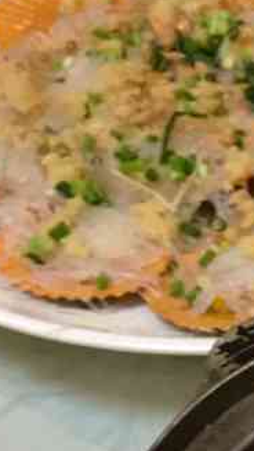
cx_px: 447
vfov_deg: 22.3
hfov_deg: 12.7
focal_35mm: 87
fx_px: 1041
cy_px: 559
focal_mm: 3.99
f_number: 1.8
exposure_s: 1/20
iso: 40
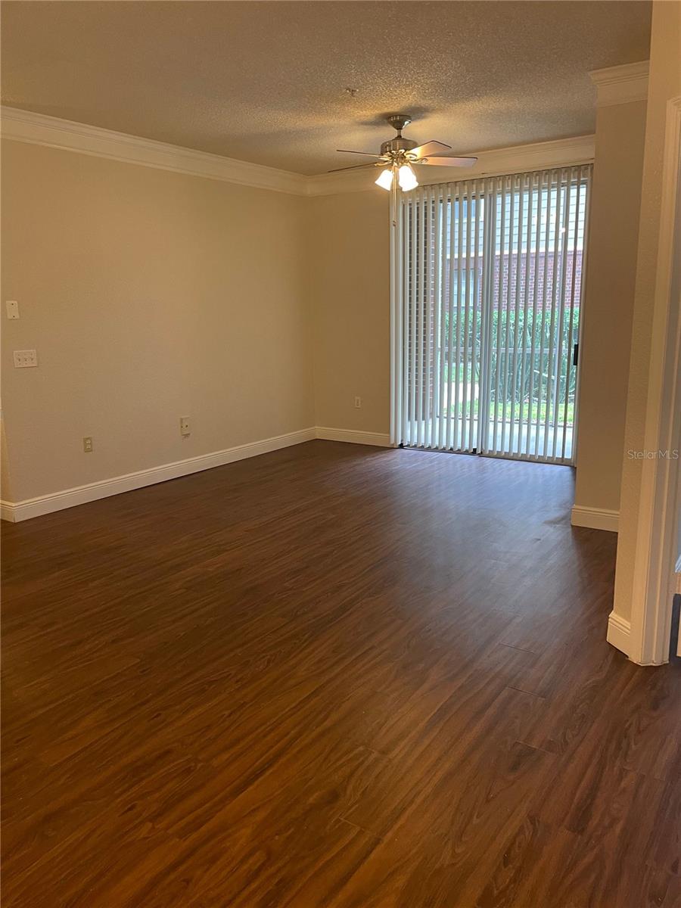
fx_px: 682
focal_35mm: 26
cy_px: 454
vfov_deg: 67.3
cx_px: 340
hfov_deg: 53.1
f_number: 1.6
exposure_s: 1/60
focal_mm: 4.2
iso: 250
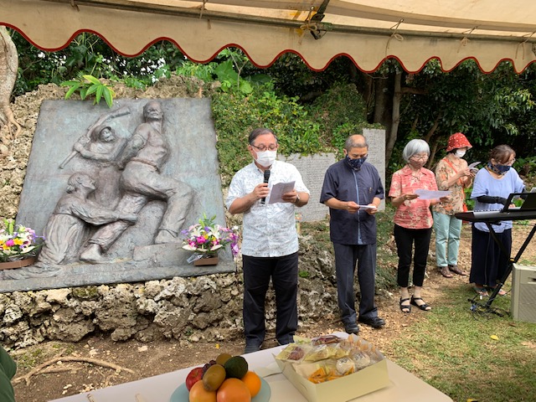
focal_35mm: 26
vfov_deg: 53.1
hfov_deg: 67.3
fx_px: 403
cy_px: 201
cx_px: 268
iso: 25
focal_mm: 4.25
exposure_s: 1/154
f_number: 1.8
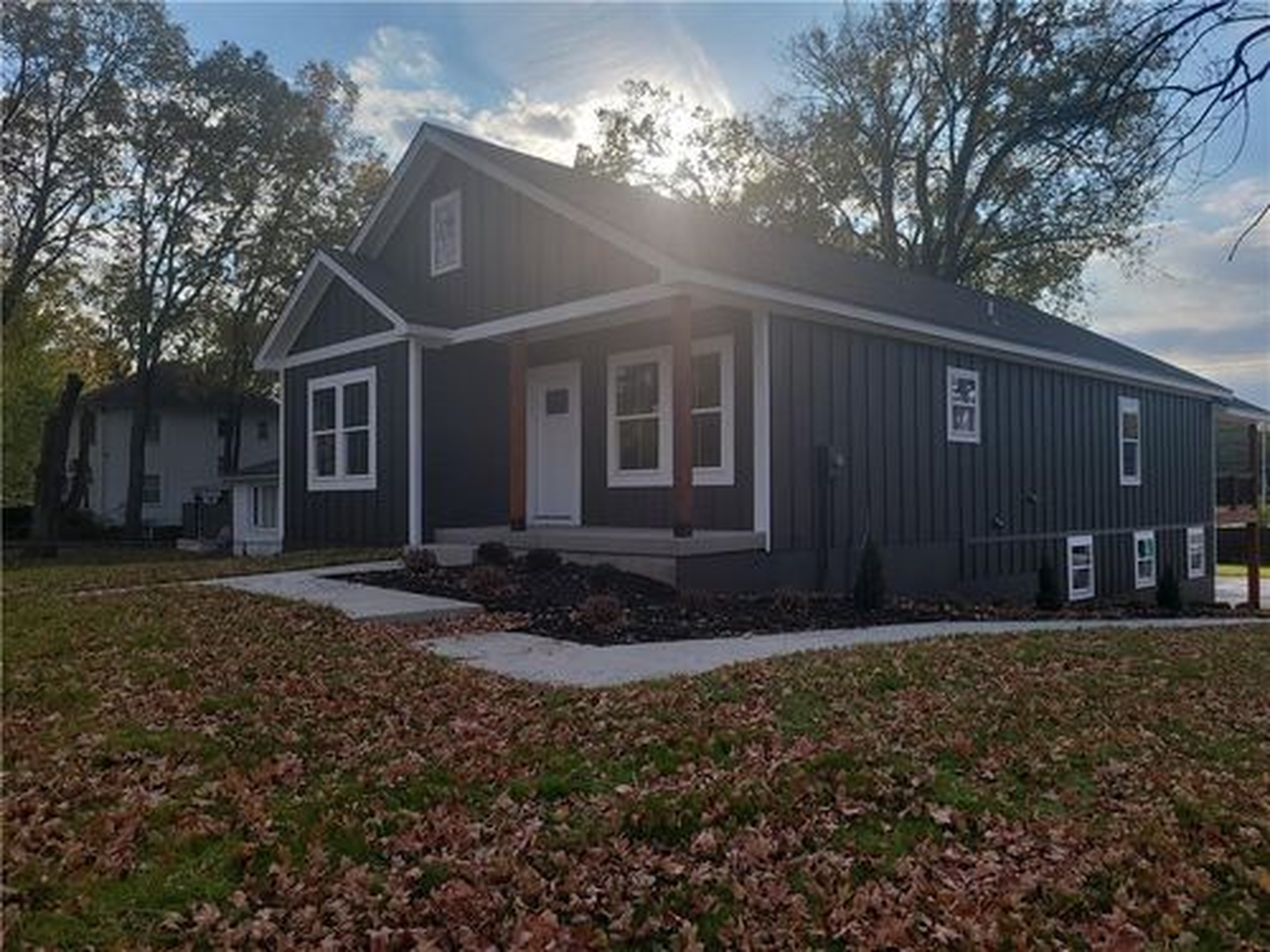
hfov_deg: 67.3
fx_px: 954
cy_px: 476
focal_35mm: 26
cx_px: 635
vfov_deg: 53.1
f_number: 1.8
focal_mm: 5.4
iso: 50
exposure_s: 1/1135
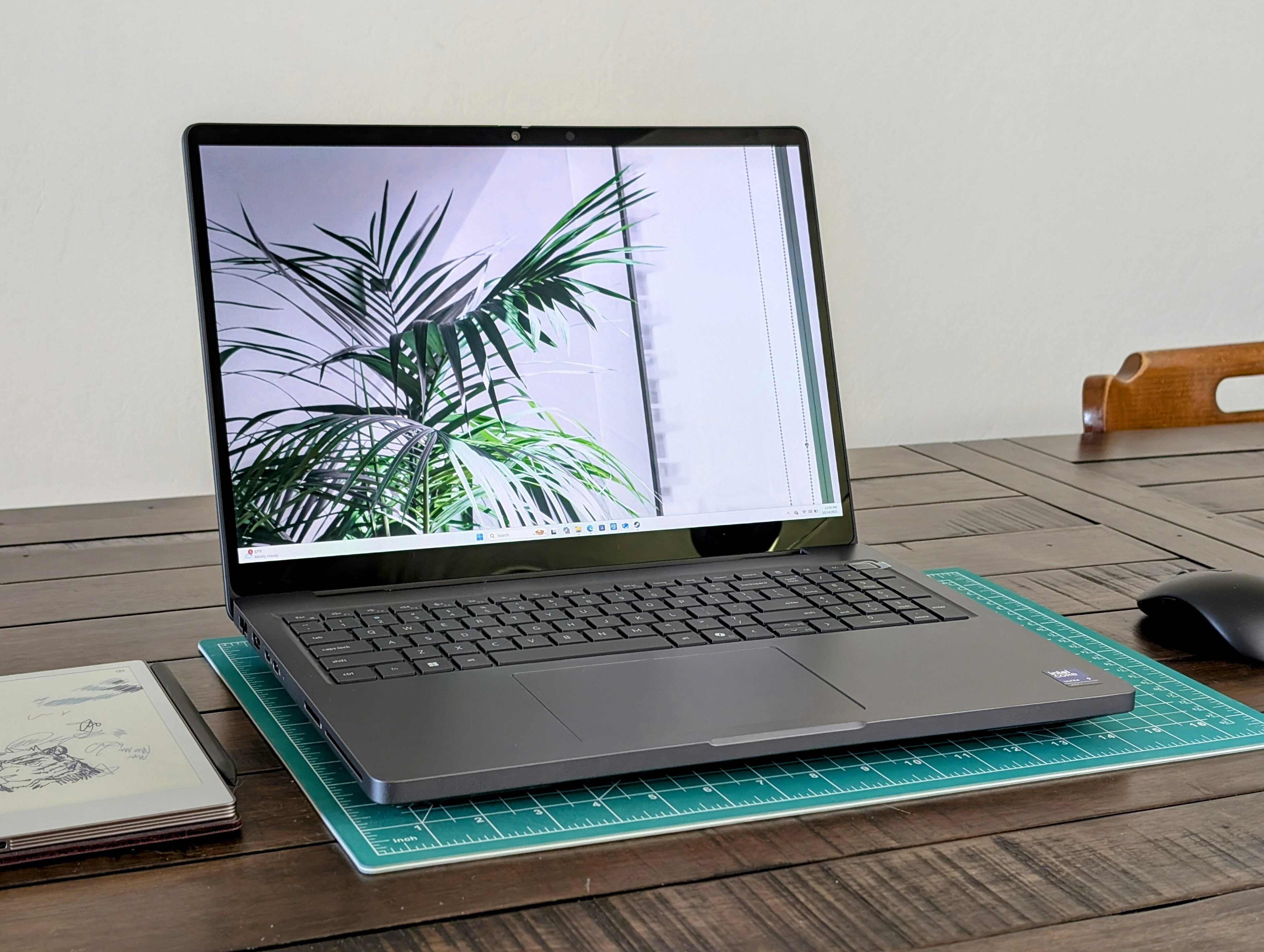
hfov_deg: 36.8
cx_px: 630
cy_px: 491
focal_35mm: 52
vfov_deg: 28.1
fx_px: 1901
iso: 82
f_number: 1.68
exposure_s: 1/40
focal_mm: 6.9
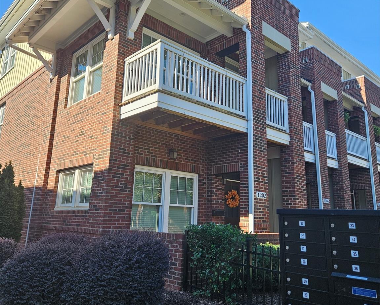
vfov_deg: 48.4
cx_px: 190
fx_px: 338
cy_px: 137
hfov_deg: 58.8
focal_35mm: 30
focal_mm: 5.4
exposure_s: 1/1055
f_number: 1.8
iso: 50
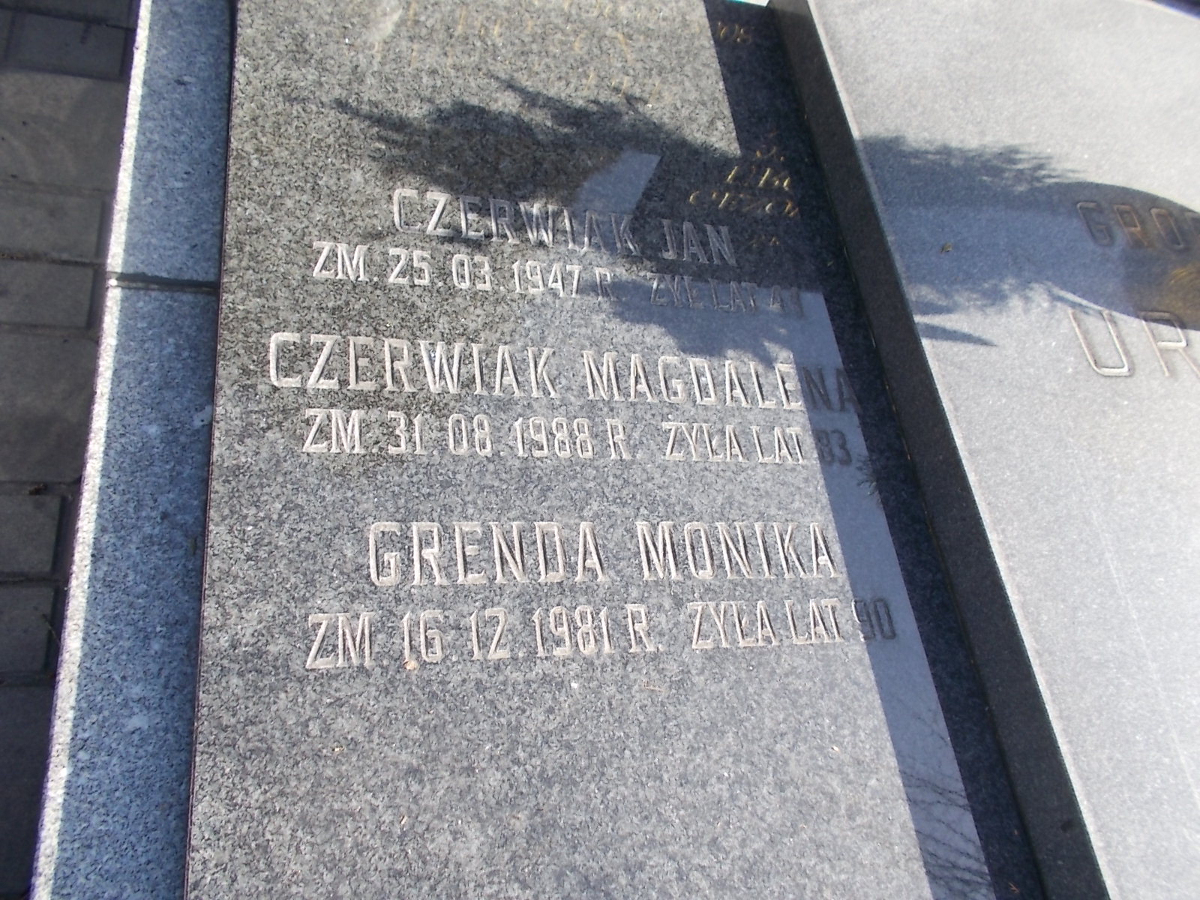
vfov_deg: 53.1
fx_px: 901
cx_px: 600
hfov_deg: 67.3
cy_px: 450
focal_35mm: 26
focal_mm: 4.6
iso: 80
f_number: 3.2
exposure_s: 1/200
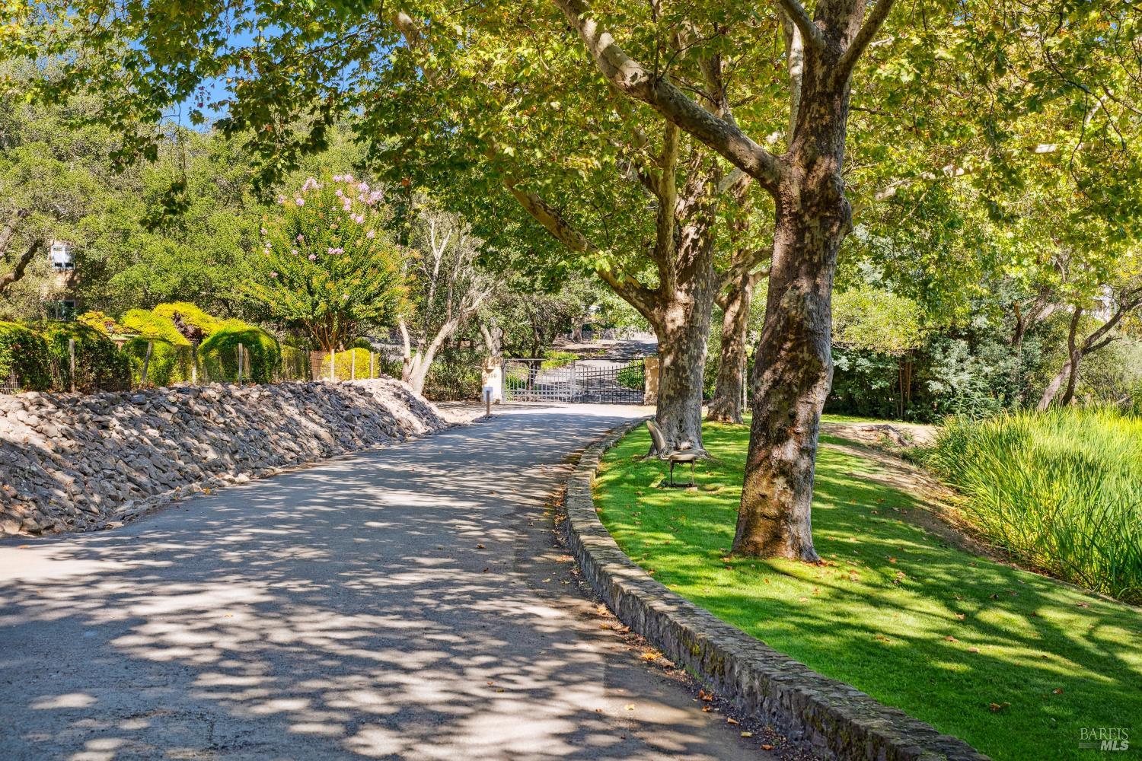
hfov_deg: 36.2
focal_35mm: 55
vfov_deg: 24.6
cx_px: 571
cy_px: 380
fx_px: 1745
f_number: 8
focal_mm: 55
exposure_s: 1/160
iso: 400
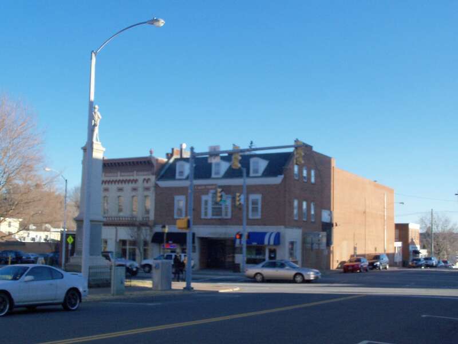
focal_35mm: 47
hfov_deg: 40.4
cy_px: 172
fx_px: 622
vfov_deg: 30.9
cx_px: 229
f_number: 3.2
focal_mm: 8.3
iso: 160
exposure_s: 1/500
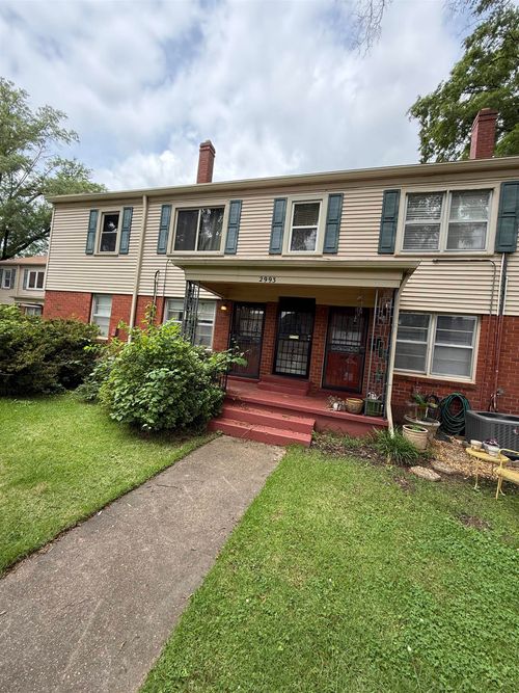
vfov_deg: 102.1
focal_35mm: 14
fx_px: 280
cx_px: 260
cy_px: 346
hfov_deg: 85.7
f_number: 2.2
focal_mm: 2.22
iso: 64
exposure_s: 1/545
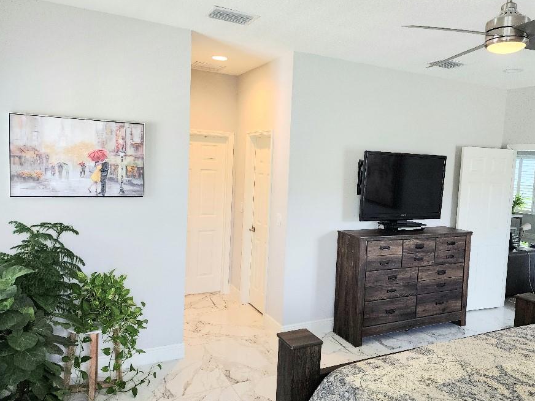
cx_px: 290
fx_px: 417
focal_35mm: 27
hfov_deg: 65.2
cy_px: 188
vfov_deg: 51.3
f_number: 1.8
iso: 200
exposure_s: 1/120
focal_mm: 6.4
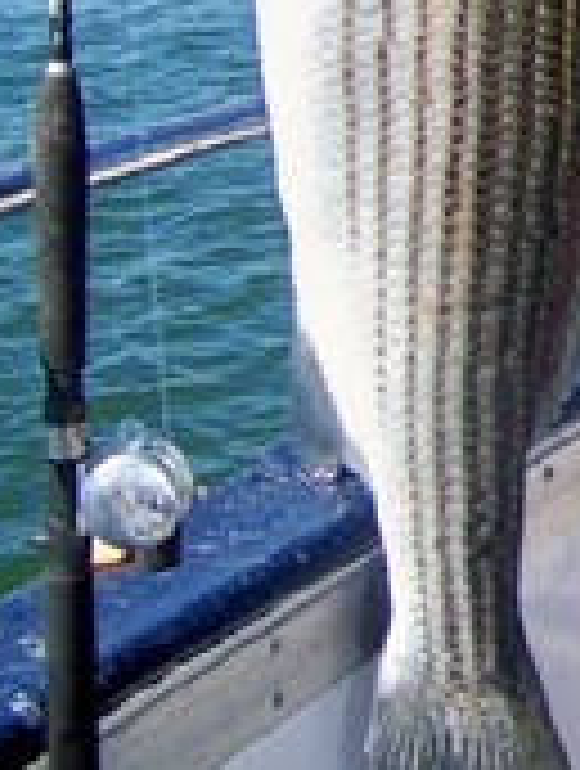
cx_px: 877
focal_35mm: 112
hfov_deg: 12.6
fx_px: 2493
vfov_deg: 17.0
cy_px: -65
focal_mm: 5.85
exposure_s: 1/500
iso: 64
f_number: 2.8
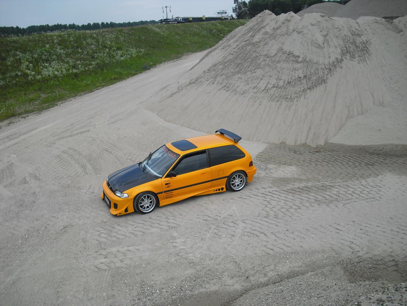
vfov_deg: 37.7
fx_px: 447
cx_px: 204
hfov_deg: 49.0
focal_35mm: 38
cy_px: 153
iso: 64
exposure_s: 1/200
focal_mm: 6.2
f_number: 5.6
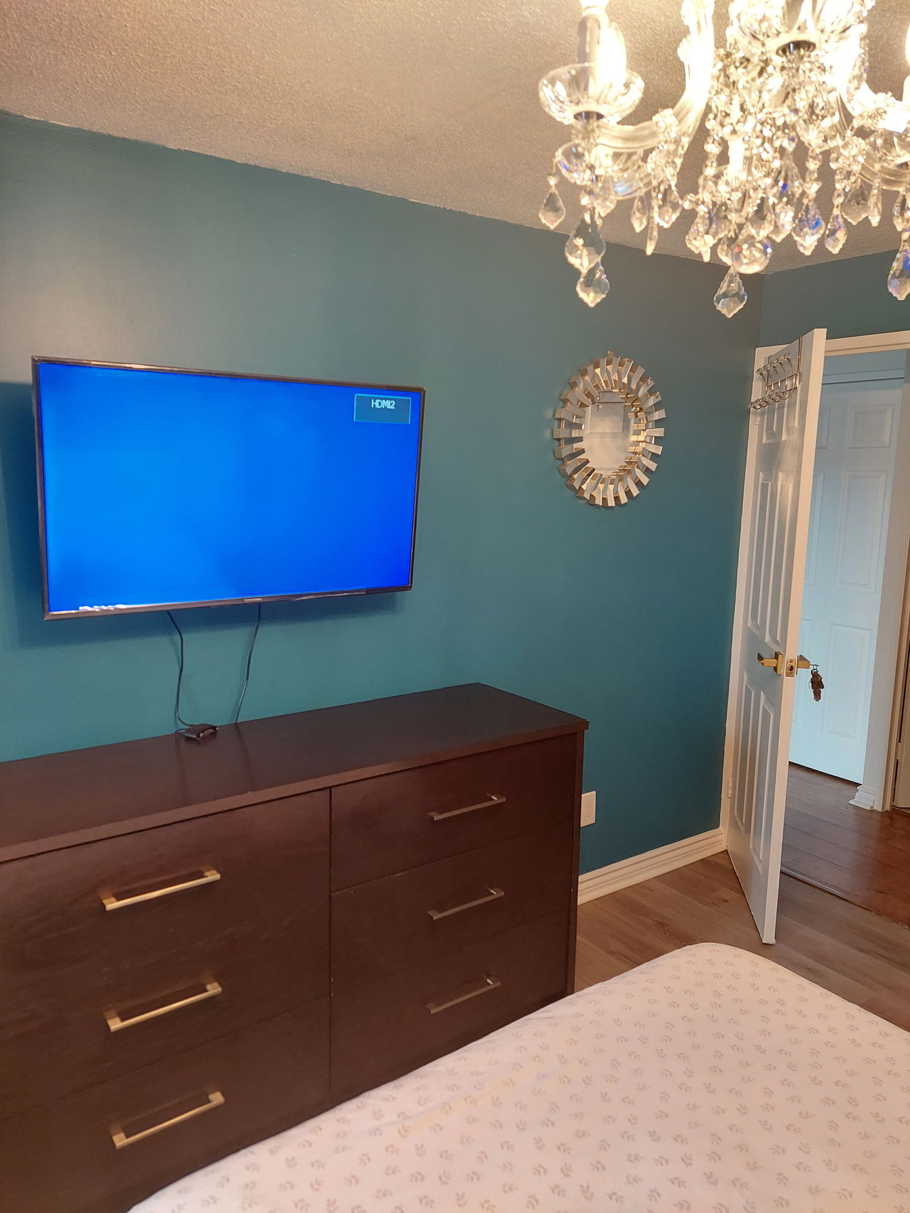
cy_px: 606
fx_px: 841
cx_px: 455
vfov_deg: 71.6
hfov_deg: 56.8
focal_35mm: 24
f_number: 1.8
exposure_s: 1/60
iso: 250
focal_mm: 5.23
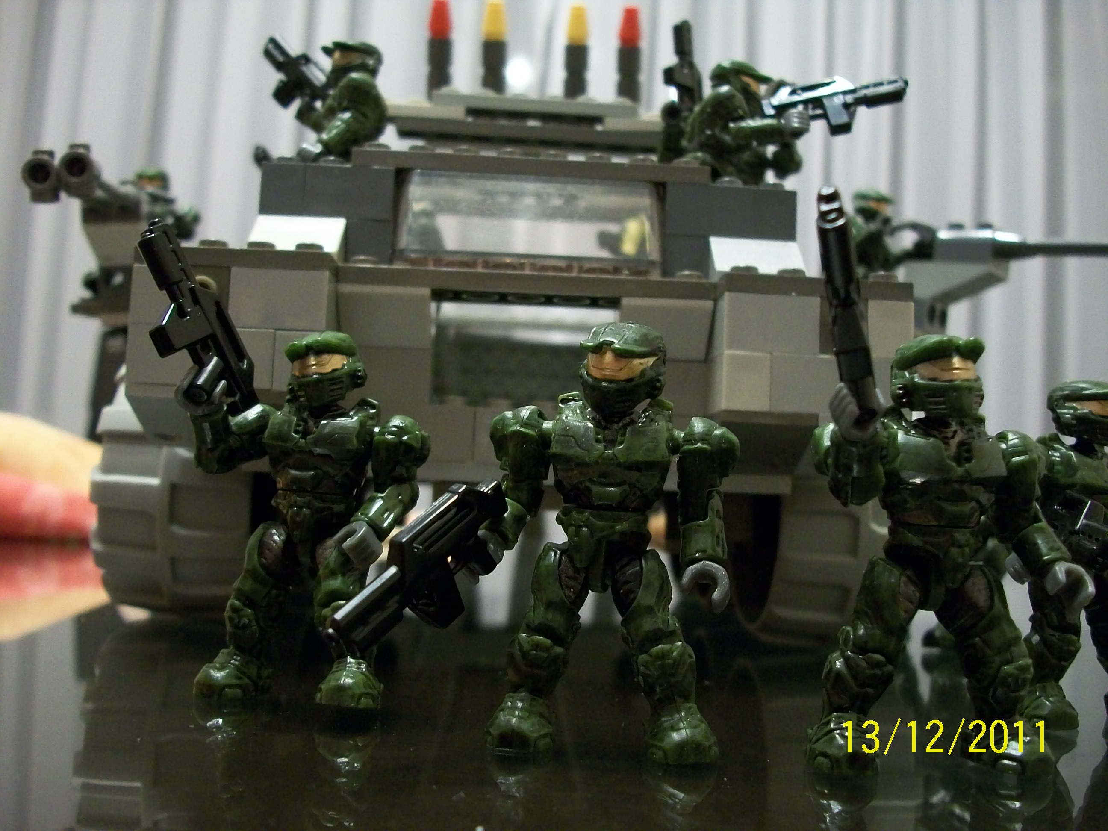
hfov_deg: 56.8
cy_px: 416
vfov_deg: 44.2
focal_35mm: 32
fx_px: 1024
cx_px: 554
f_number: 2.9
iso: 200
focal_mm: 5.7
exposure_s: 1/8
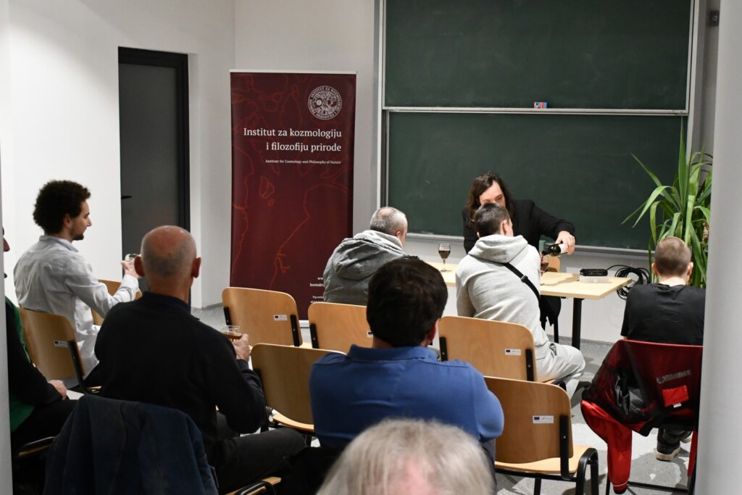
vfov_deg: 33.4
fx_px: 825
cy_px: 248
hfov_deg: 48.5
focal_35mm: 40
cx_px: 371
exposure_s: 1/80
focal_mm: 27
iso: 3200
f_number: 4
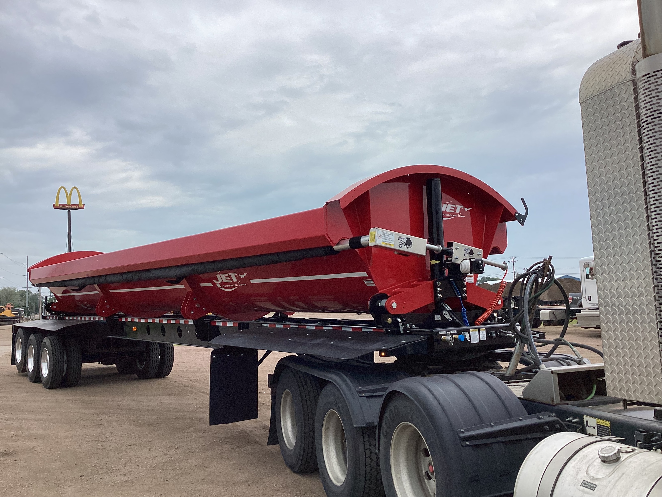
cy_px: 248
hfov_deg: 58.4
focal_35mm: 31
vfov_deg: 45.4
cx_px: 331
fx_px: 593
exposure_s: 1/2469
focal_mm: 3.3
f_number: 2.4
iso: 25
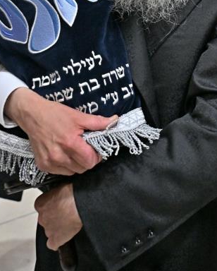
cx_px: 151
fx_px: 481
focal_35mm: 60
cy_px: -18
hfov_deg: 25.2
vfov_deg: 28.8
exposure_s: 1/250
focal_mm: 24
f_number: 4
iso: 2000
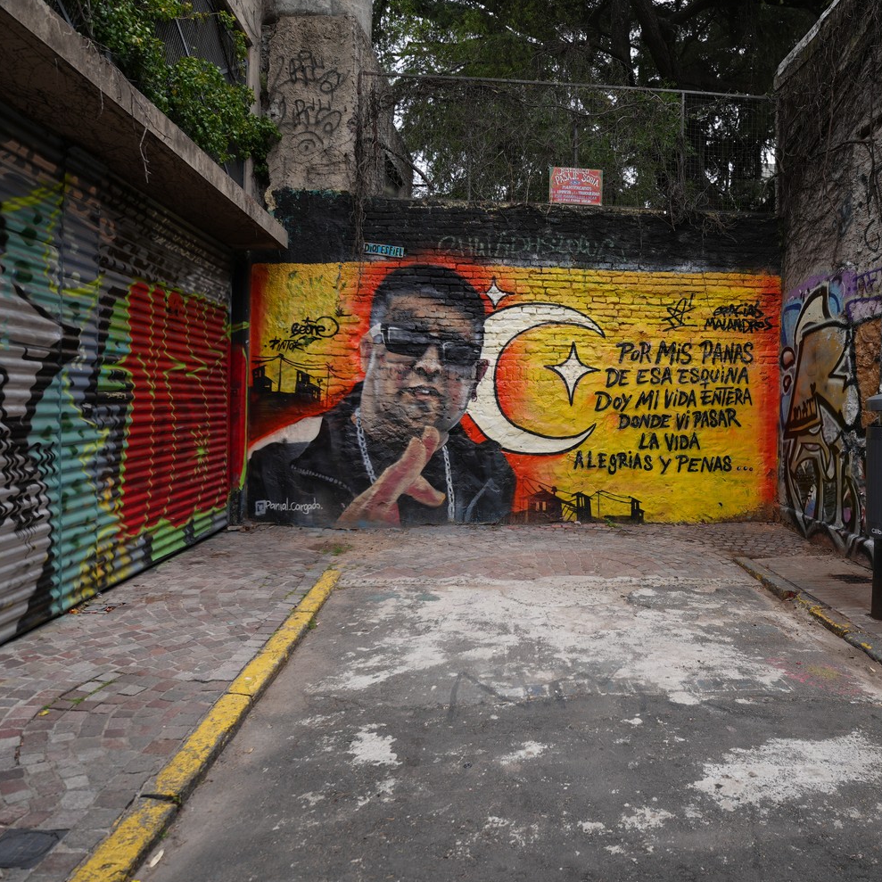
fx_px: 654
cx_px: 551
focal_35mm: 23
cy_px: 423
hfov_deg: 67.0
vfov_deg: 68.0
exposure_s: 1/400
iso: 50
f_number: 2.8
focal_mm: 11
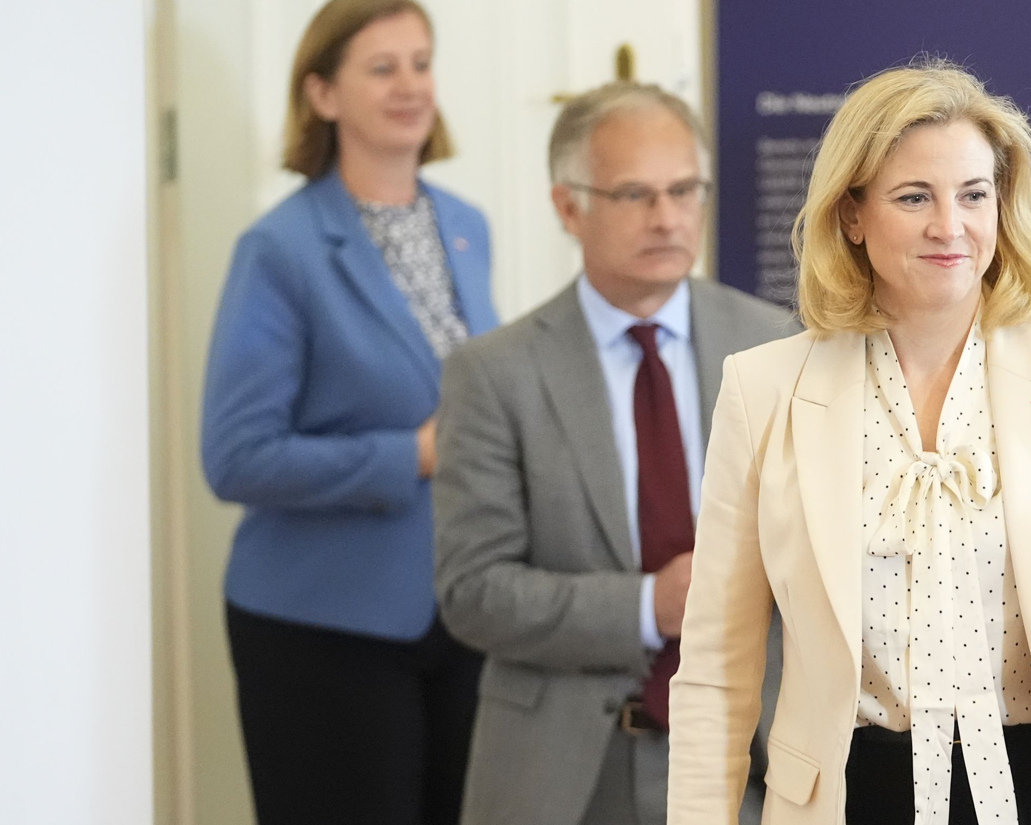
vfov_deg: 6.7
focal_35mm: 230
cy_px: 459
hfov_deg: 8.4
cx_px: 889
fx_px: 7019
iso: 8000
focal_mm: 119
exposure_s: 1/400
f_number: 2.8
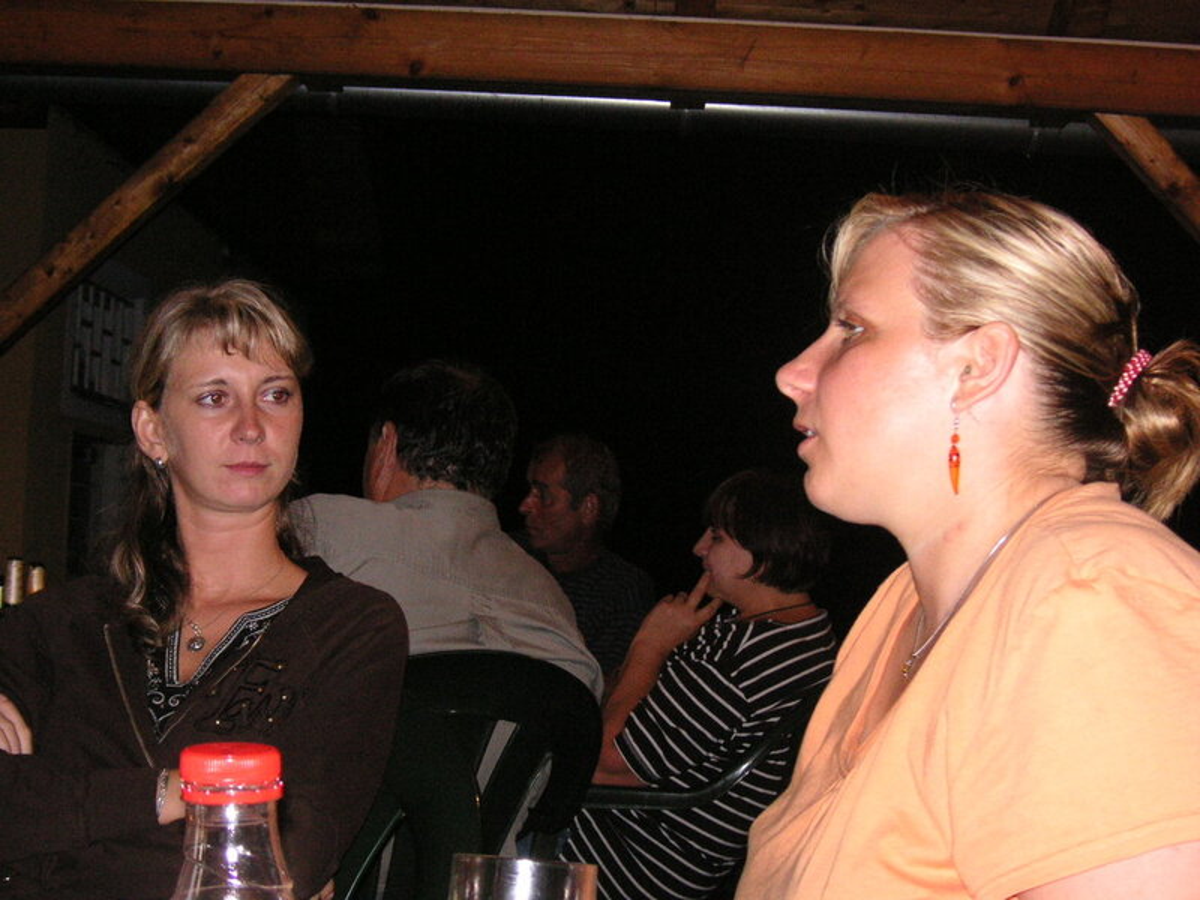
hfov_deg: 33.2
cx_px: 600
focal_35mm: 58
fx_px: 2011
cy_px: 450
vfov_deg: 25.2
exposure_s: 1/60
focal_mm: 9.6
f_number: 3.7
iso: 160
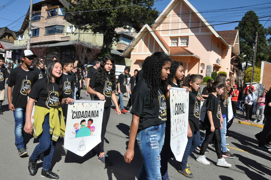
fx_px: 203
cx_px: 136
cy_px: 90
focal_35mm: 27
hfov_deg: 67.4
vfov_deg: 47.8
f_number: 16
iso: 1250
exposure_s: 1/1000
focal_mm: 18
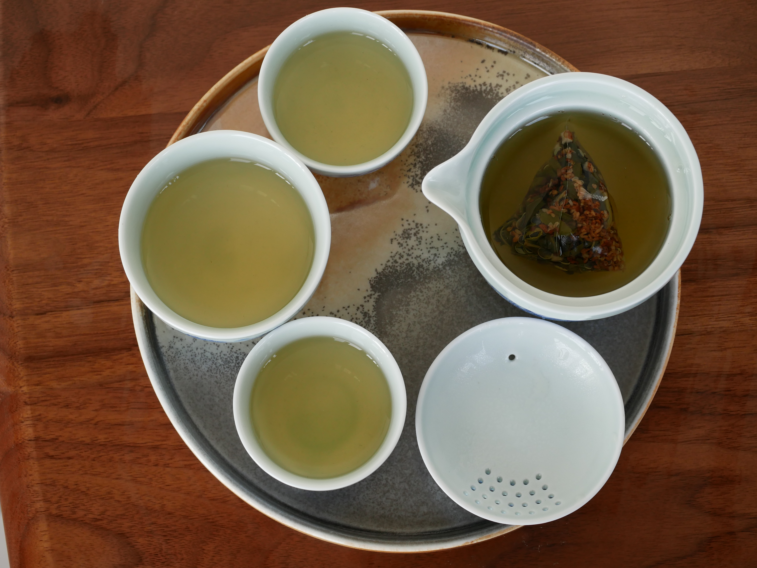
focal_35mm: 90
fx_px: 1969
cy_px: 284
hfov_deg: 21.8
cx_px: 378
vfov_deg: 16.4
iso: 400
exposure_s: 1/100
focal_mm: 45
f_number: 5.6
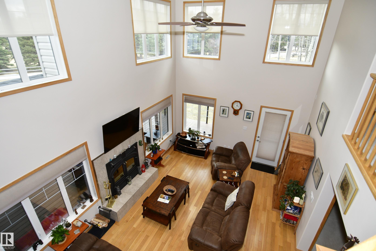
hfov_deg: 90.0
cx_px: 188
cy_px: 126
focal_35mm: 18
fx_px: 188
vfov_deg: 67.4
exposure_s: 1/160
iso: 400
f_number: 4
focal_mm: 12
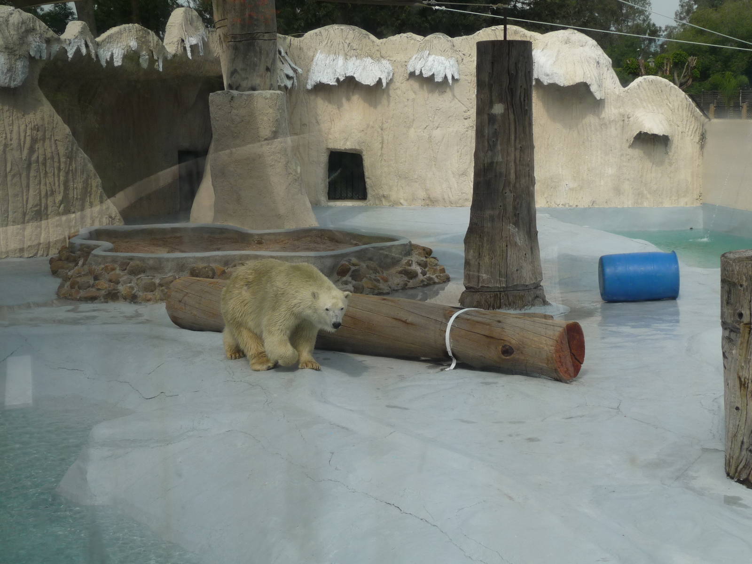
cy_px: 282
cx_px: 376
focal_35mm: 55
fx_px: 1195
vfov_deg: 26.6
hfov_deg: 34.9
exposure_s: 1/800
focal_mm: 9.3
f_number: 4.3
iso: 100
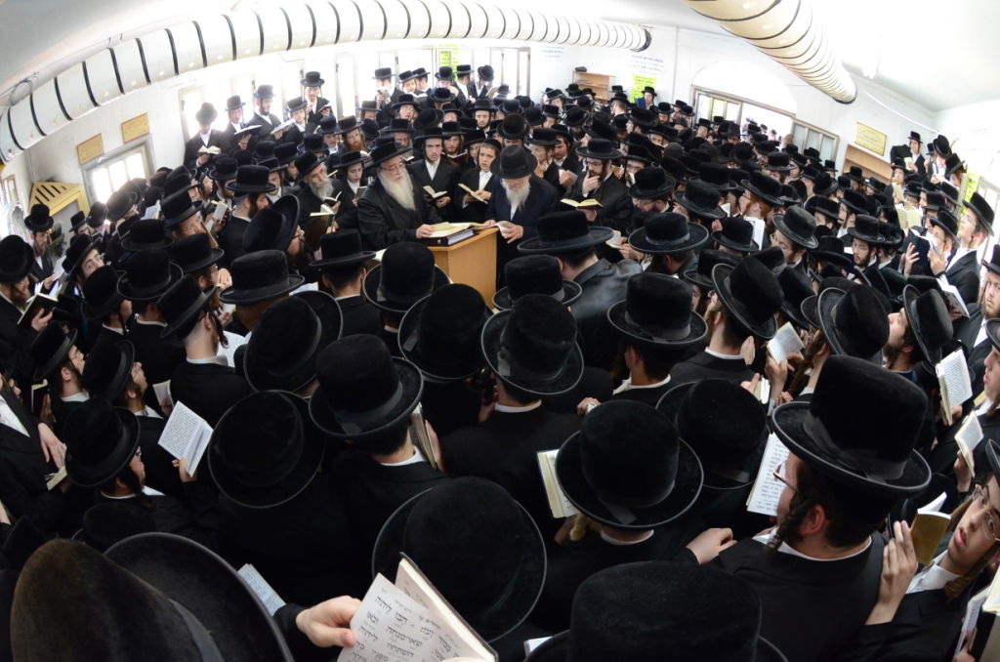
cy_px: 331
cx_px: 500
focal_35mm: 16
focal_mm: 10.5
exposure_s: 1/60
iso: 2000
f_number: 5.6
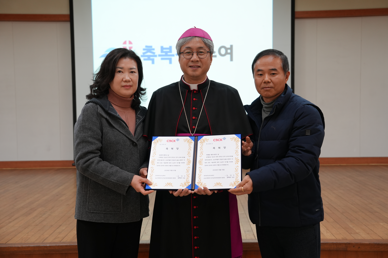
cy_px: 129
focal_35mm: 43
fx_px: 463
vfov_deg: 31.2
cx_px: 194
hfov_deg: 45.4
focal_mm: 43
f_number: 4
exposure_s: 1/160
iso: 1000
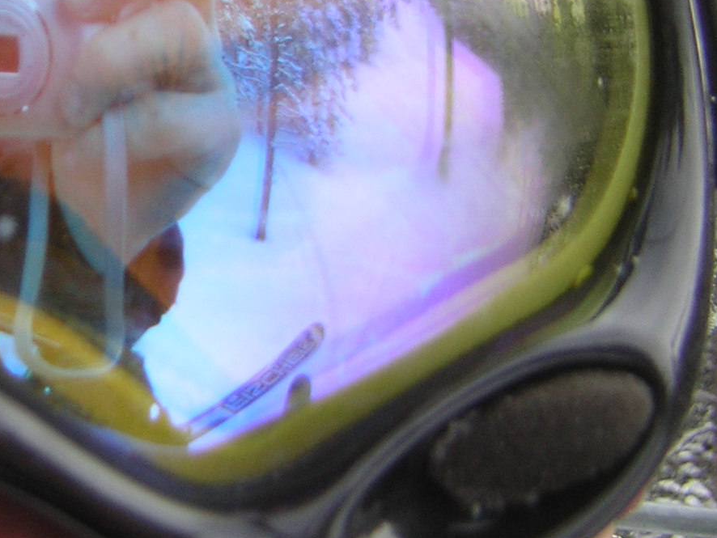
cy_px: 138
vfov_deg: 22.4
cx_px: 124
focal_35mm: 65
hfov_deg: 29.0
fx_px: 1347
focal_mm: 4.7
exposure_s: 1/434
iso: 50
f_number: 2.6
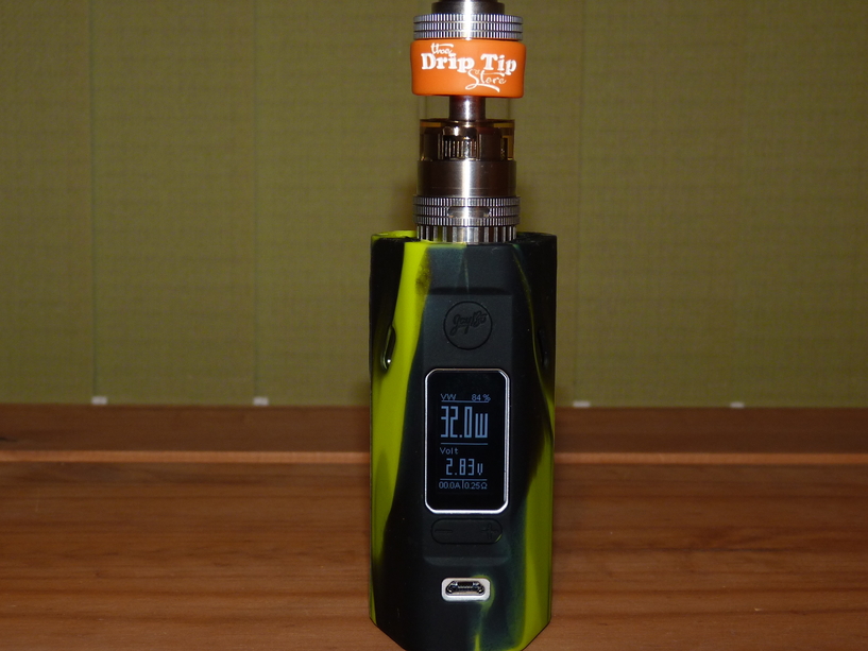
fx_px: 1505
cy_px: 295
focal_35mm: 60
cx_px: 450
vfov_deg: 24.4
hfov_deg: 32.2
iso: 125
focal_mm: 8.7
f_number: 3.2
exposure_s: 1/30
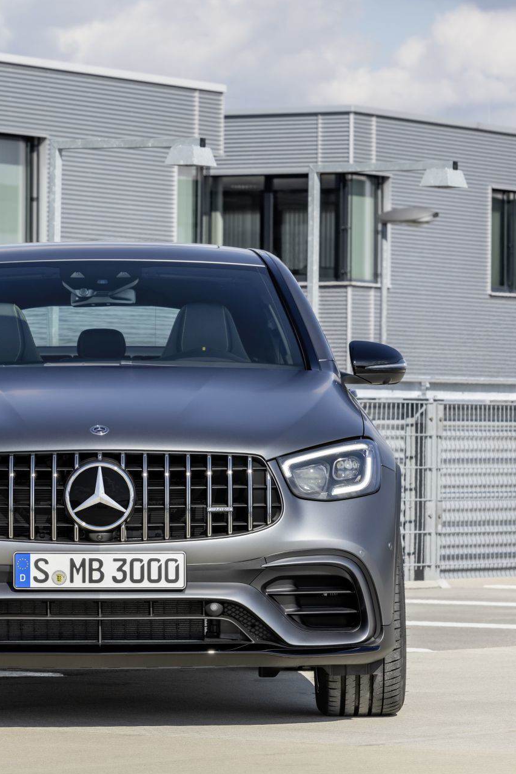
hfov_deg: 6.8
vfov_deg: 10.1
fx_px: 4365
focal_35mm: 203
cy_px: 387
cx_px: 133
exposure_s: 1/160
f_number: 11
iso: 100
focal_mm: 135
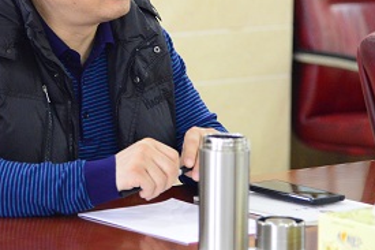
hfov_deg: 9.6
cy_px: 23
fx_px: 2228
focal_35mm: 214
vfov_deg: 6.4
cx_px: 116
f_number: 4
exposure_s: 1/100
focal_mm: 98
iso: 6400
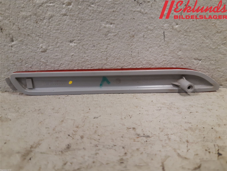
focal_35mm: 26
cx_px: 114
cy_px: 86
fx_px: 170
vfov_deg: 53.1
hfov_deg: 67.3
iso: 200
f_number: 1.7
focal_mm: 3.93
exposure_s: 1/50
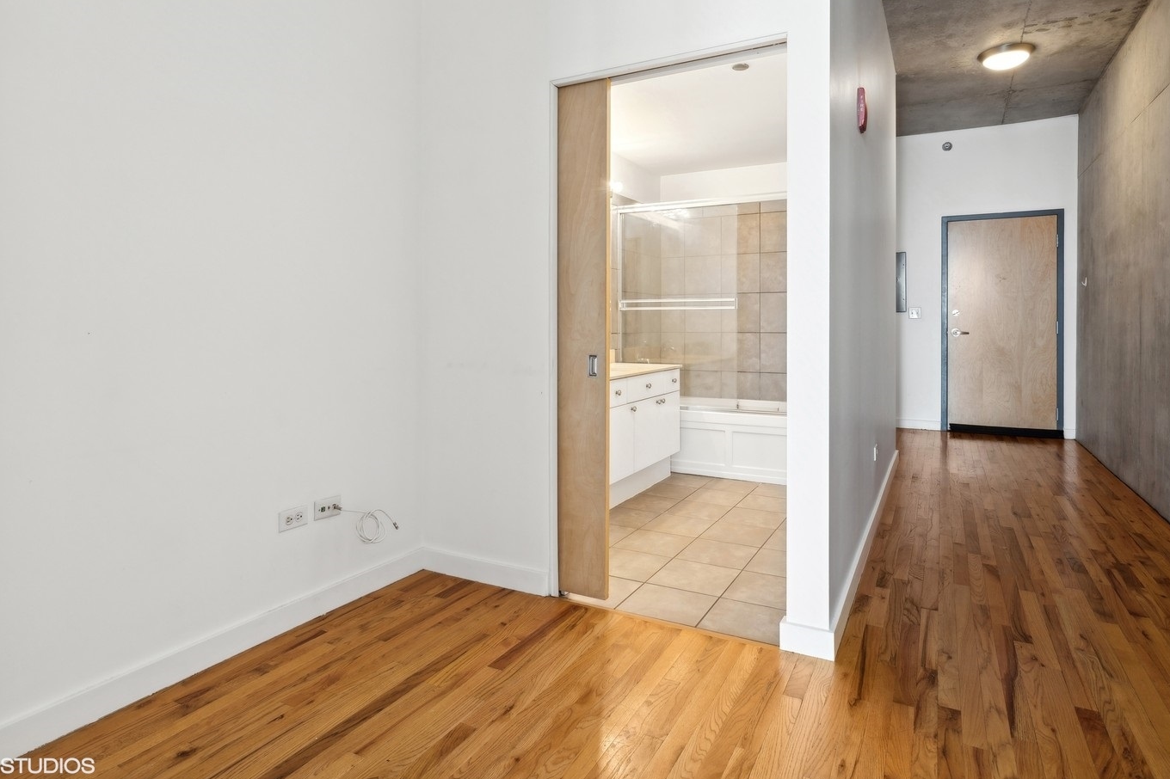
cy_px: 328
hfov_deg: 84.0
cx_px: 605
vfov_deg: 61.6
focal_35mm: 20
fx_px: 650
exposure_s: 1/6
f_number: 8
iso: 320
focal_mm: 17
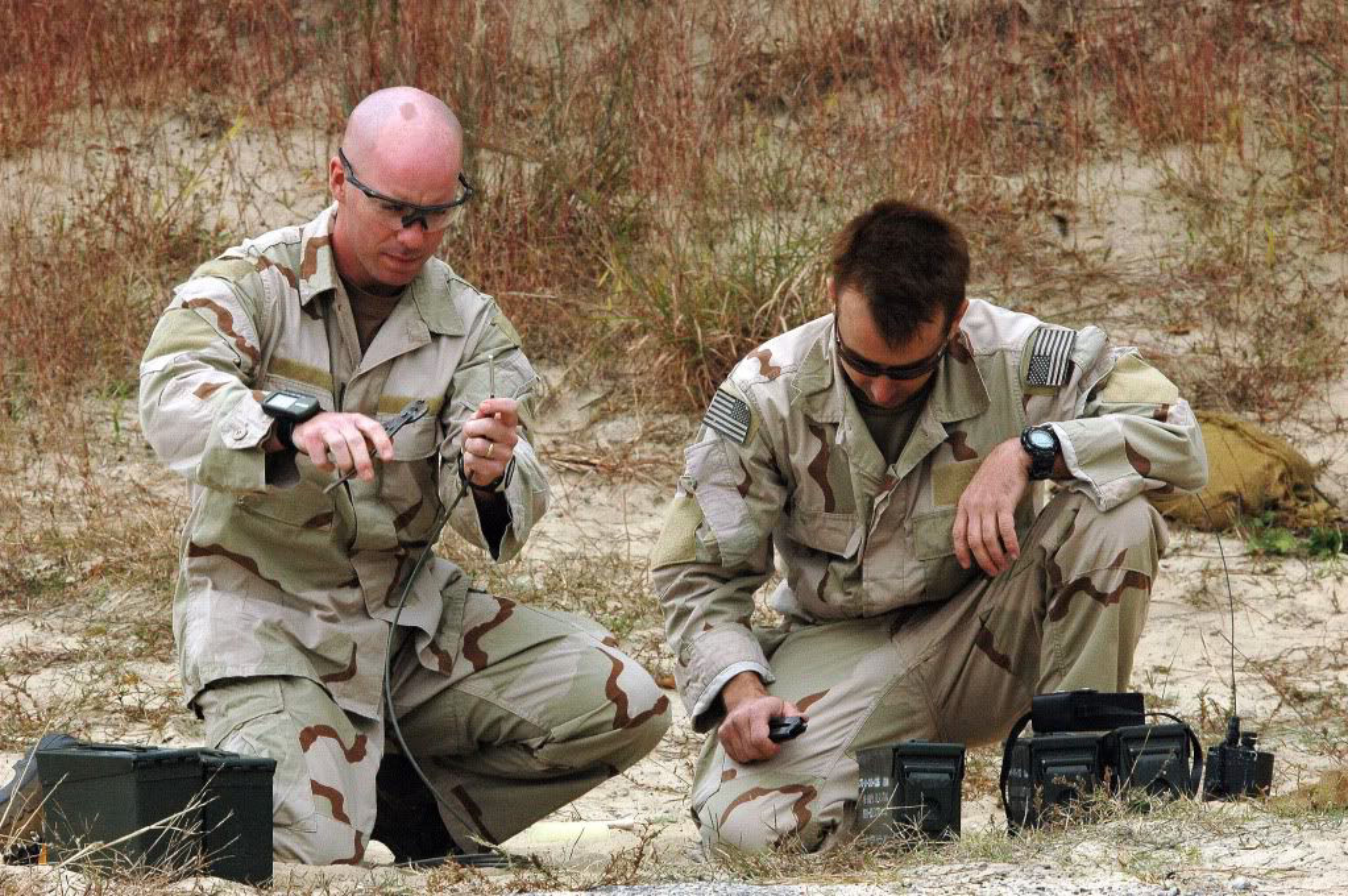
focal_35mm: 315
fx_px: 11783
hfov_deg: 6.5
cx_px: 674
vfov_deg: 4.4
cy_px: 448
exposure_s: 1/250
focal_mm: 210
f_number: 13
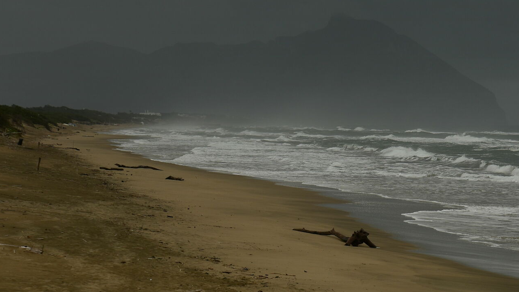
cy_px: 152
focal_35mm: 154
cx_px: 484
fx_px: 2120
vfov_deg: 7.9
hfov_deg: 13.8
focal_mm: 78
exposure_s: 1/250
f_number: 8
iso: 100
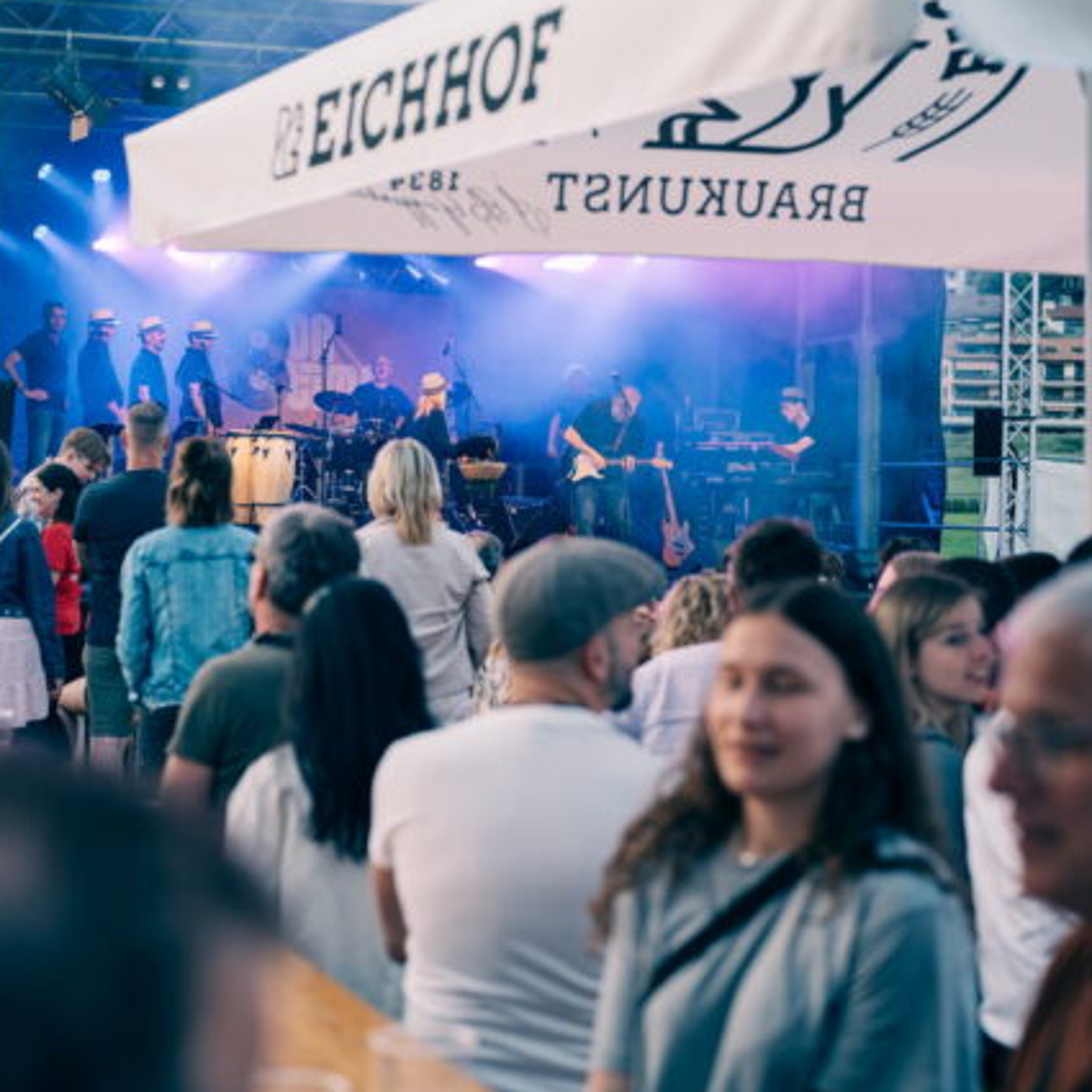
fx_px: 2320
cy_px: 540
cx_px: 367
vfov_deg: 26.5
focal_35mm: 65
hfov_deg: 26.3
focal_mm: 50
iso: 140
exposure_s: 1/100
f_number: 2.8
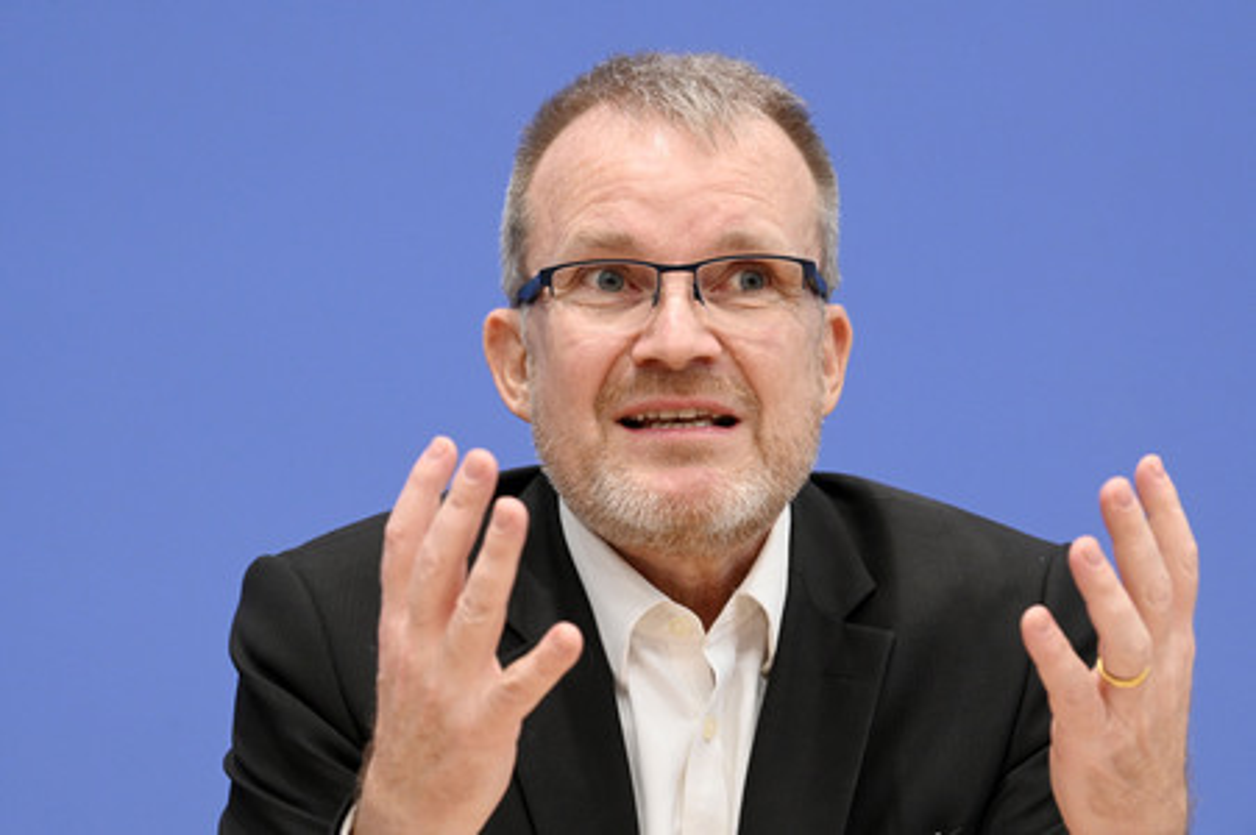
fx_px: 4706
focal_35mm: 135
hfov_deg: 15.2
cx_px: 628
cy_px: 418
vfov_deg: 10.1
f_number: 5.6
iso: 5000
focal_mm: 135
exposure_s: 1/500
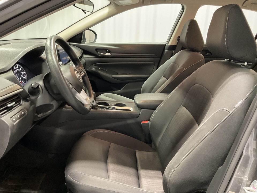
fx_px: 215
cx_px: 128
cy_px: 96
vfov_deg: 48.2
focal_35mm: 29
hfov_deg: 61.7
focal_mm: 3
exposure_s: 1/25
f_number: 1.8
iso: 250
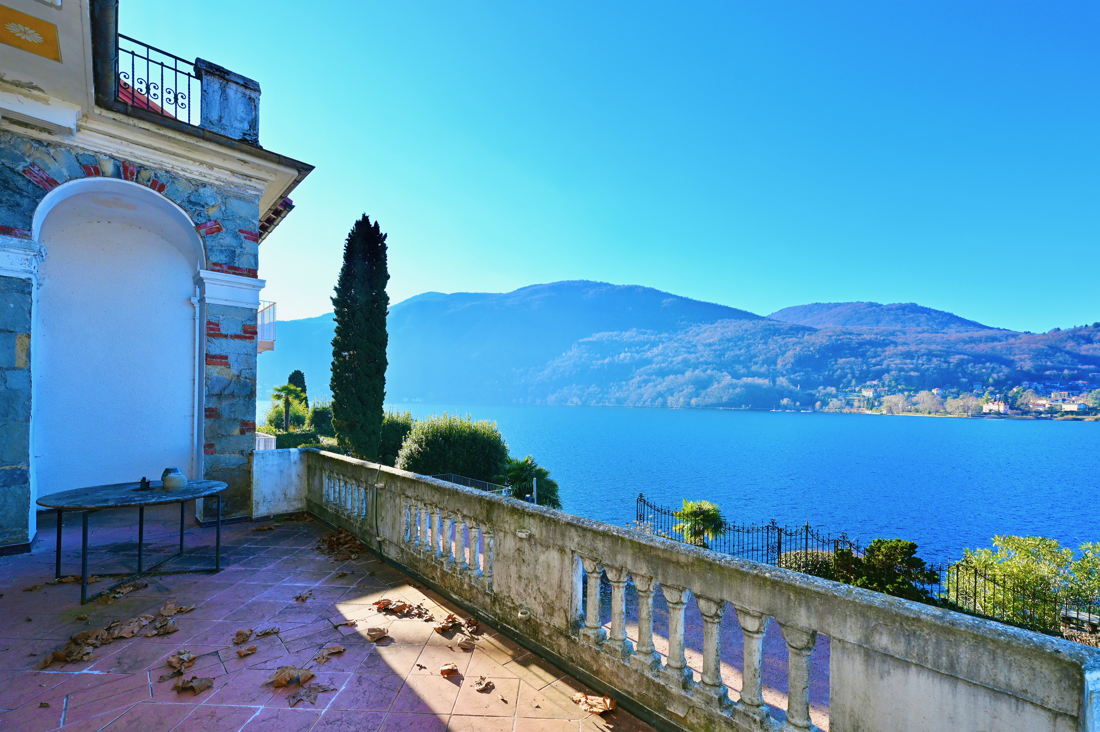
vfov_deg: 81.1
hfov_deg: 104.3
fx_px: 427
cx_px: 550
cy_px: 366
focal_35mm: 14
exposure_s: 1/200
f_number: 7.1
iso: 100
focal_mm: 14
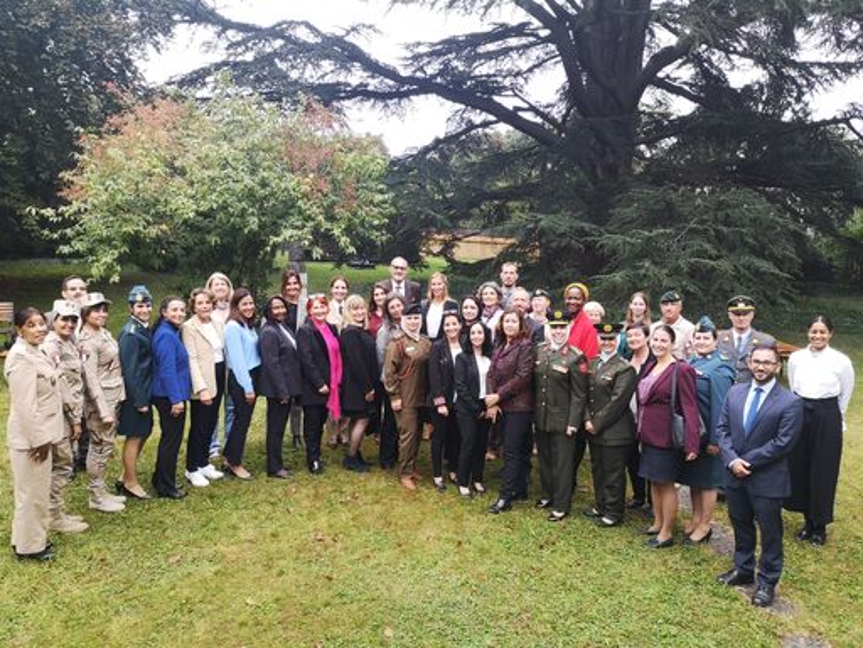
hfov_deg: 65.3
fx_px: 673
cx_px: 432
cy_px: 324
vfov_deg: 51.4
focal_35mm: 27
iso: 50
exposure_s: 1/185
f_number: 1.8
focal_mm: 3.95
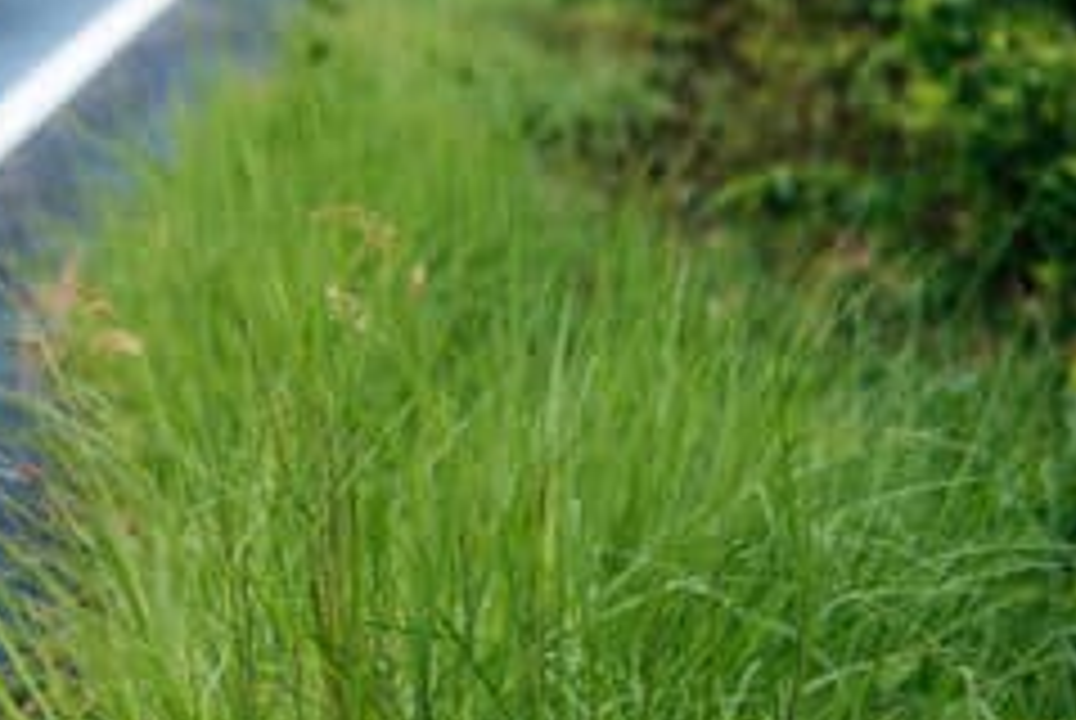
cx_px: -572
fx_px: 8170
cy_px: 106
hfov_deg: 7.4
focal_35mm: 273
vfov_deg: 5.0
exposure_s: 1/400
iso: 64
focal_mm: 85
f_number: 2.8
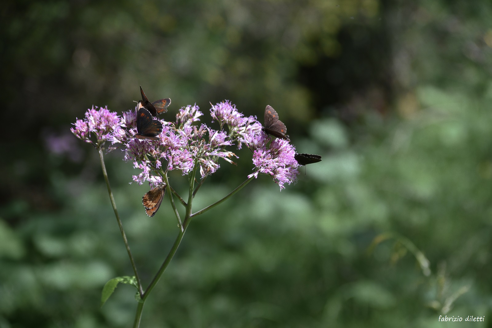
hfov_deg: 10.3
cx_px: 246
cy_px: 164
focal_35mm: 200
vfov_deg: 6.9
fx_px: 2734
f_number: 8
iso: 320
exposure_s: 1/200
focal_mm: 200
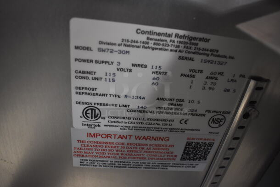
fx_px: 210
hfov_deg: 67.3
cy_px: 94
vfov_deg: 48.0
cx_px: 140
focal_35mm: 27
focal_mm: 18
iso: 2500
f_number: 4
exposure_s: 1/60
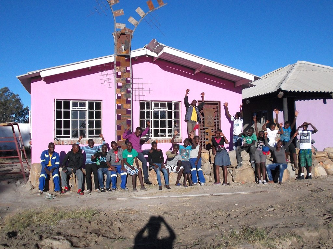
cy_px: 124
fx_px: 366
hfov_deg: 49.0
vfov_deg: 37.7
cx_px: 166
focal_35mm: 38
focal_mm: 5.3
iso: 80
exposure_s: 1/500
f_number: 6.2
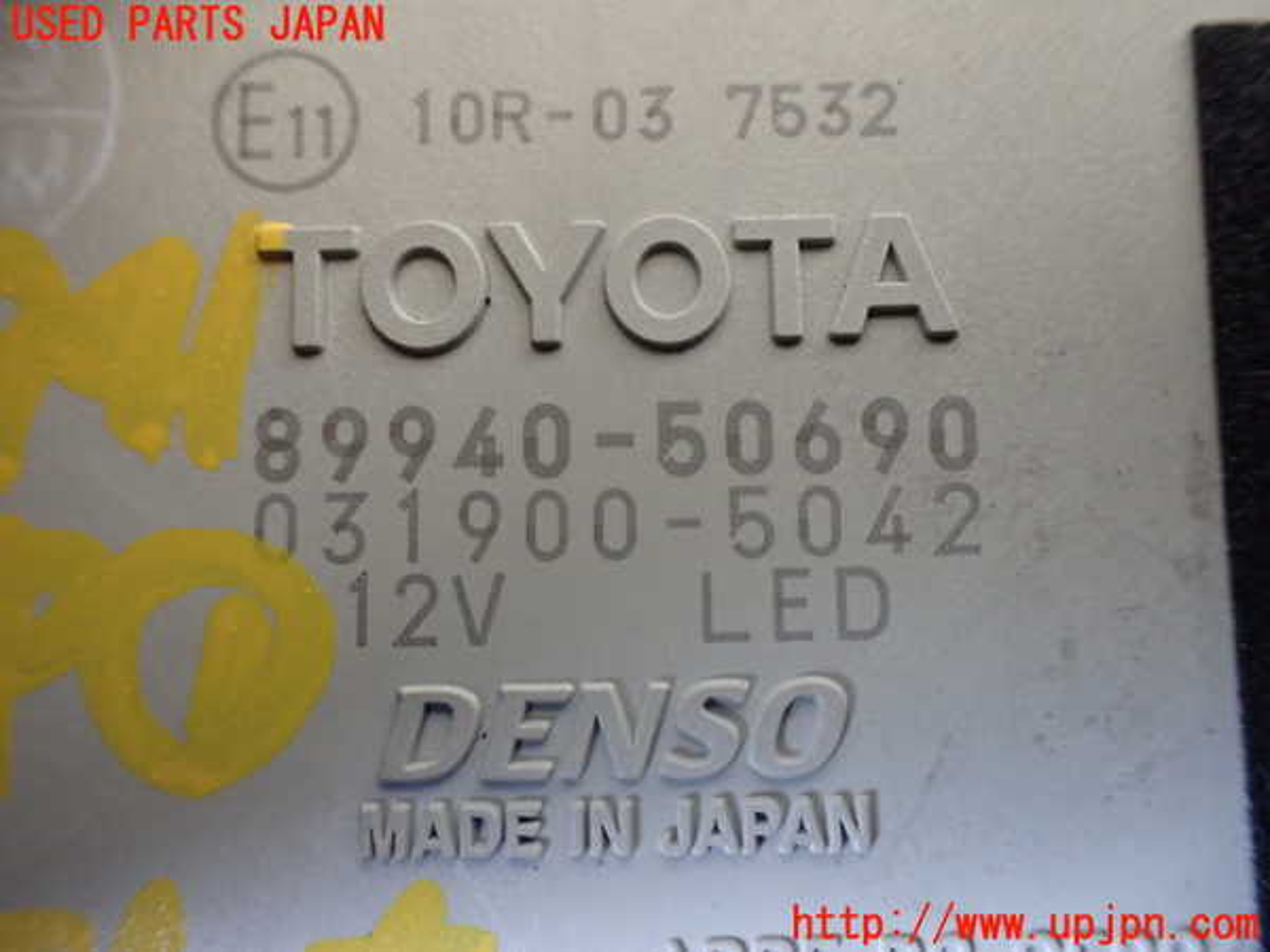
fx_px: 1101
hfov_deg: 60.0
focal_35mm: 30
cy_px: 476
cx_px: 635
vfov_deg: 46.8
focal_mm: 5.4
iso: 800
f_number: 2.3
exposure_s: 1/100
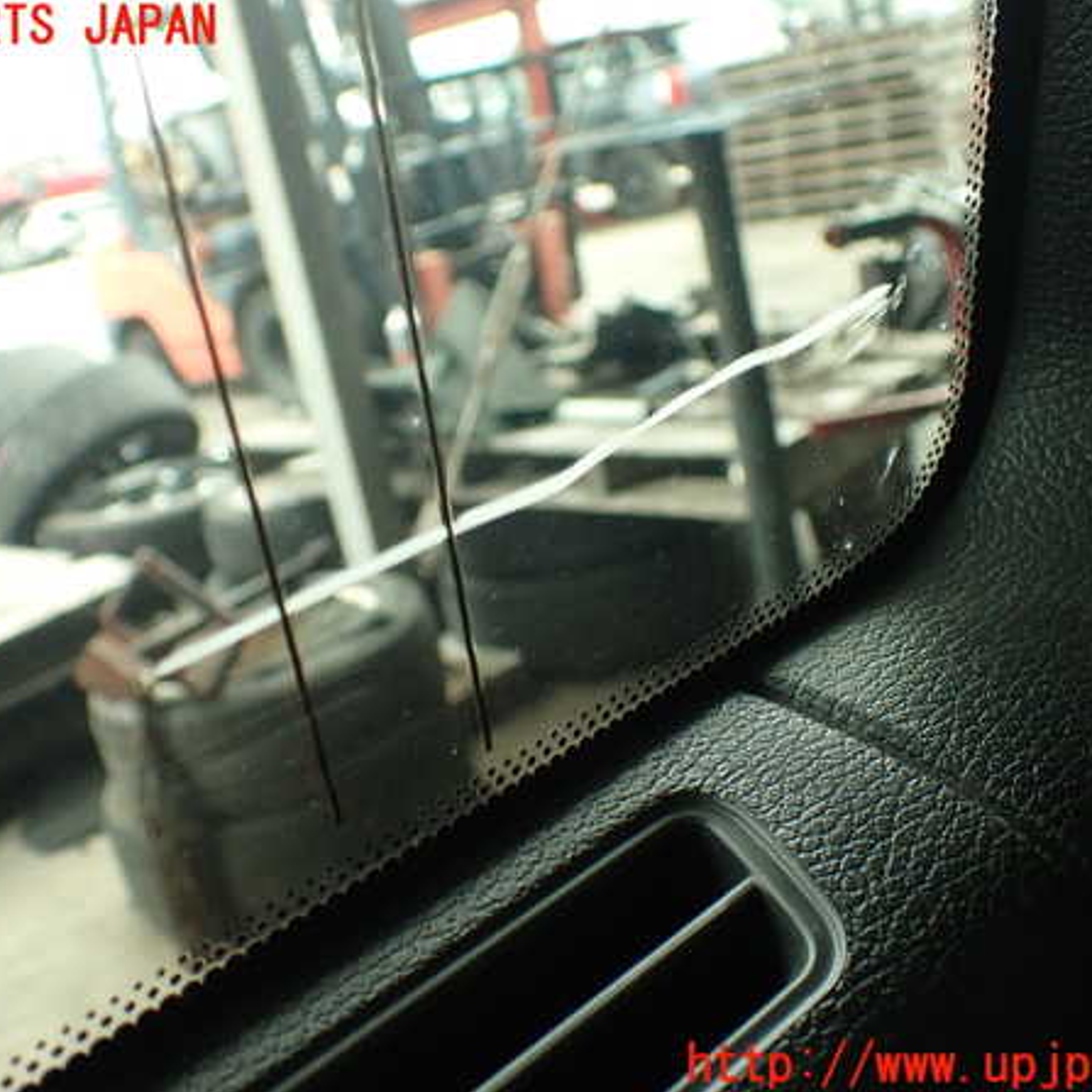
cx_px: 506
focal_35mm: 38
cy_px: 547
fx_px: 1356
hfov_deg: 43.8
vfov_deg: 43.9
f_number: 2.4
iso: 200
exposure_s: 1/40
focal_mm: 5.79
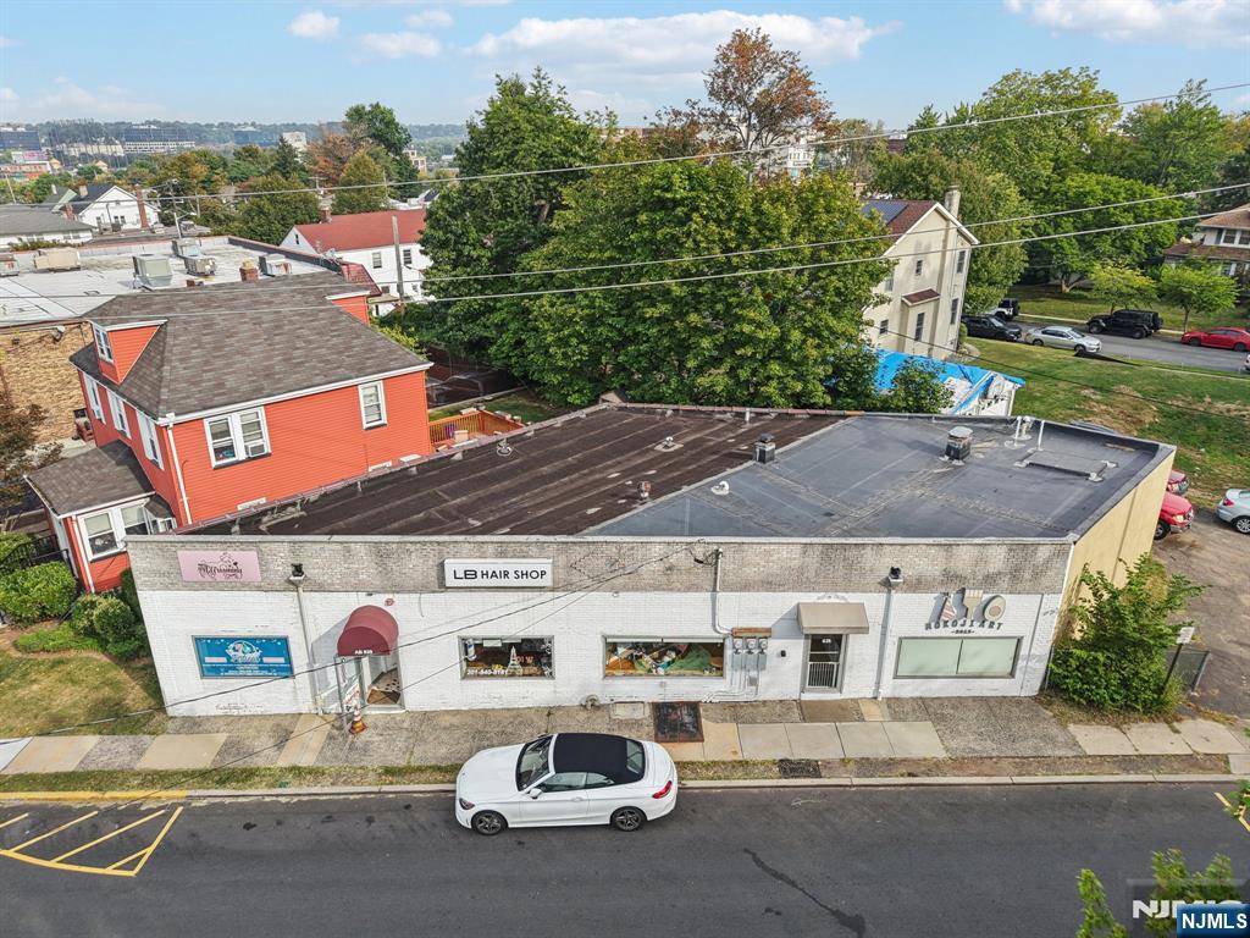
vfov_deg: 56.8
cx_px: 625
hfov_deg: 71.6
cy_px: 469
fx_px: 867
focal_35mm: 24
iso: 190
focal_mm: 8.7
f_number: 1.8
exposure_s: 1/2500
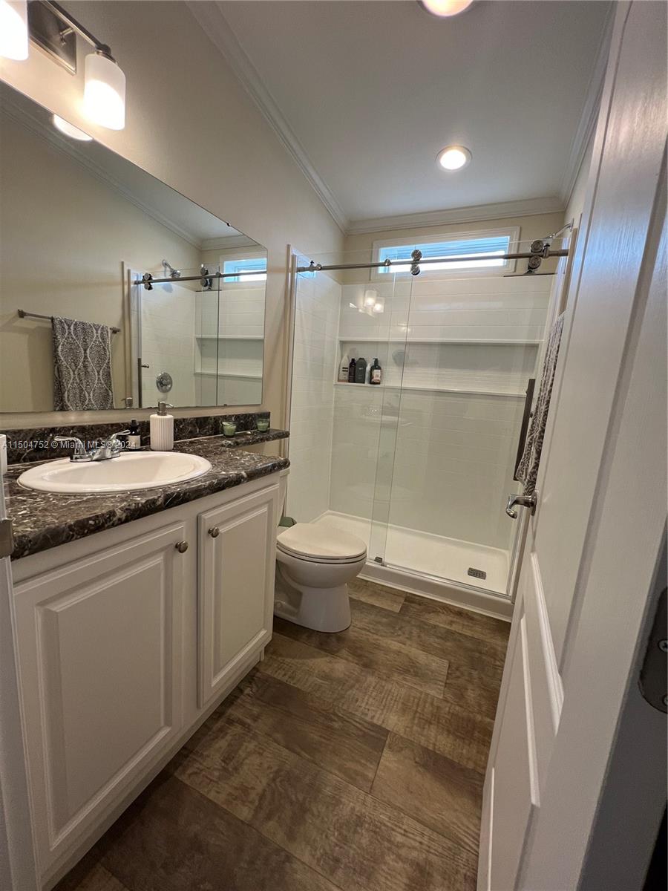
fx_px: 334
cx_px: 334
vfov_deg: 106.2
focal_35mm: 13
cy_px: 446
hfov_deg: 89.9
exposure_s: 1/120
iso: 160
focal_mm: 1.57
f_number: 1.8
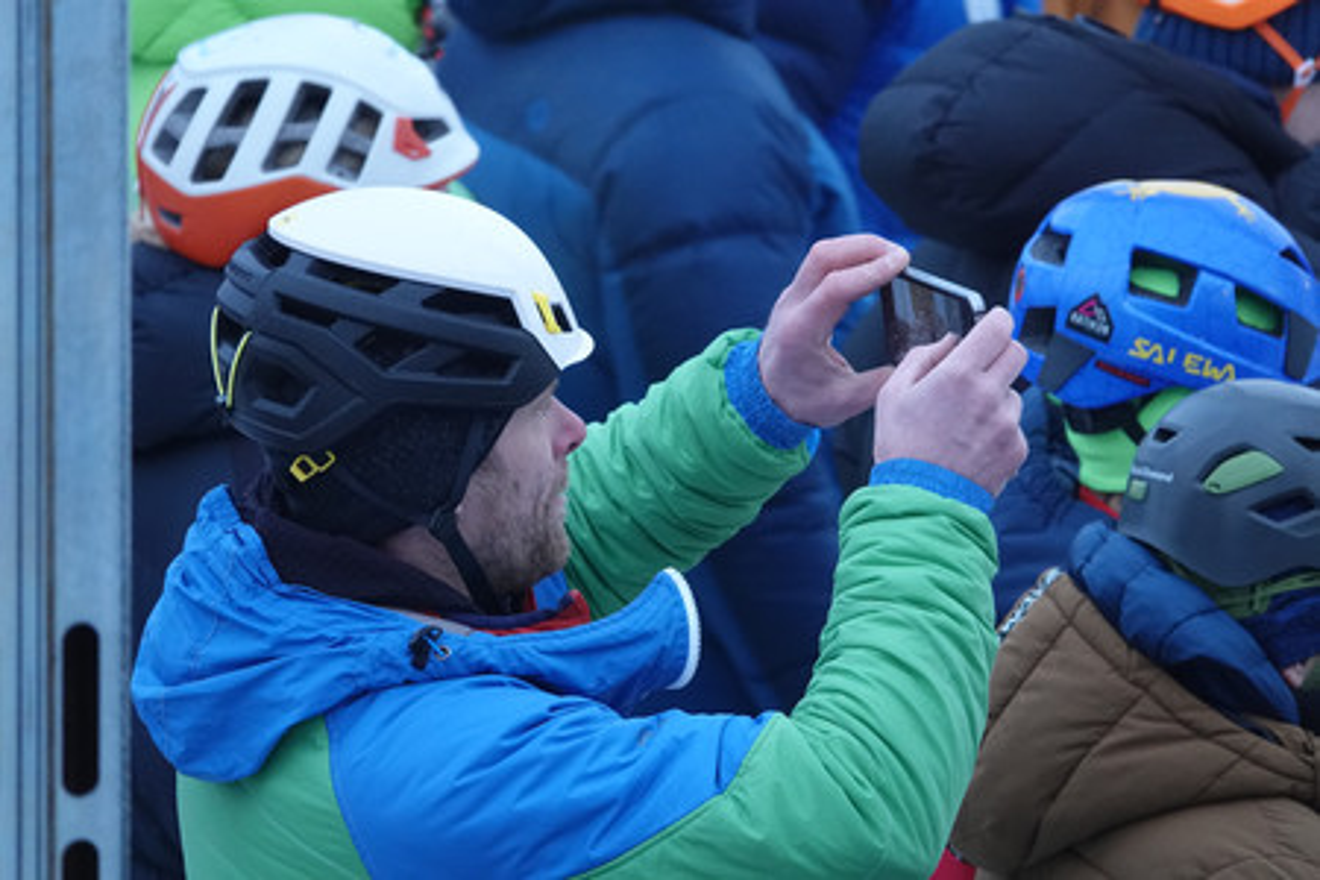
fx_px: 16389
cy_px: 440
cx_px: 660
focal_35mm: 447
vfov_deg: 3.1
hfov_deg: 4.6
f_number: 4
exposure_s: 1/400
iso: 1600
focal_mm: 163.85
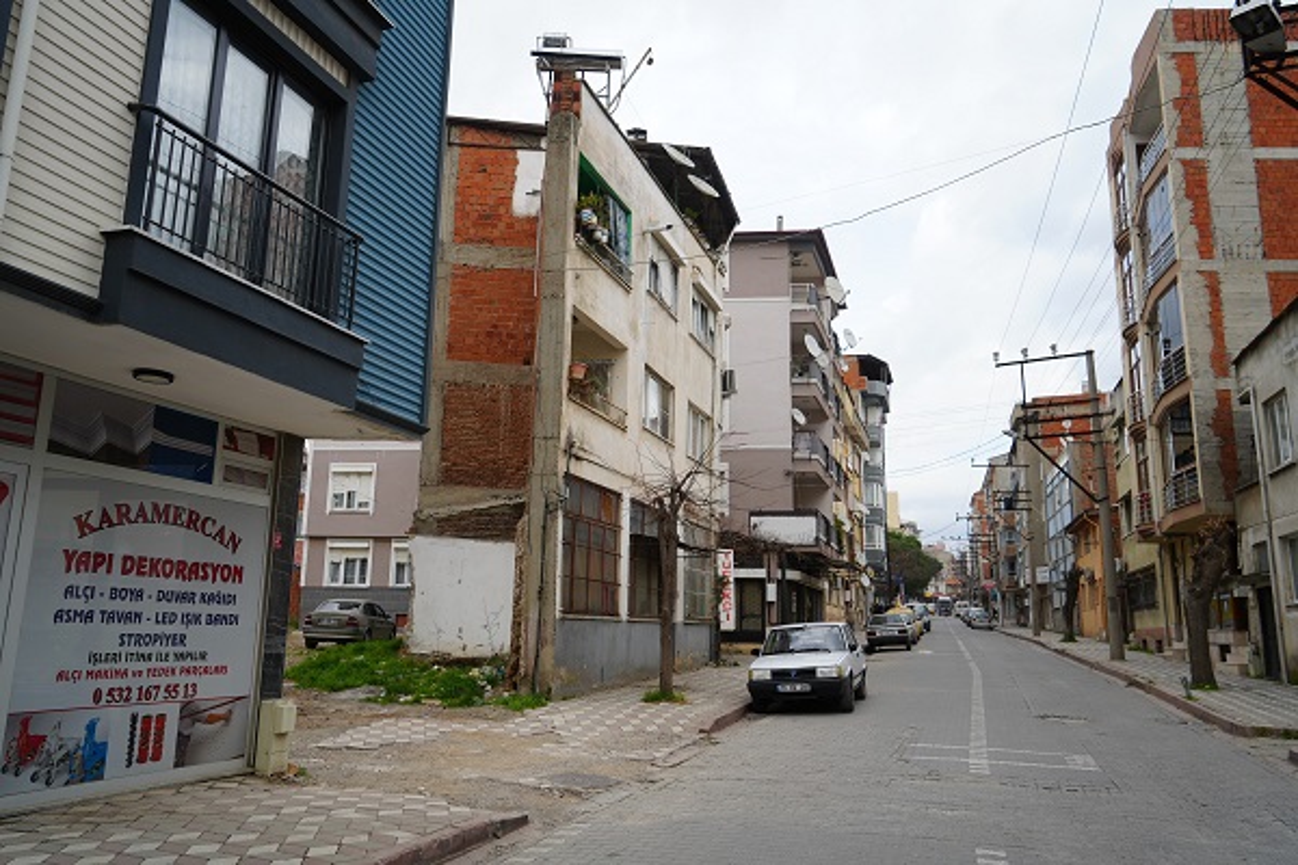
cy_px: 432
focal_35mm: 27
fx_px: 973
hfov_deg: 67.4
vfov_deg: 47.9
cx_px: 649
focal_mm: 27
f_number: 5
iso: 100
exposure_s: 1/250
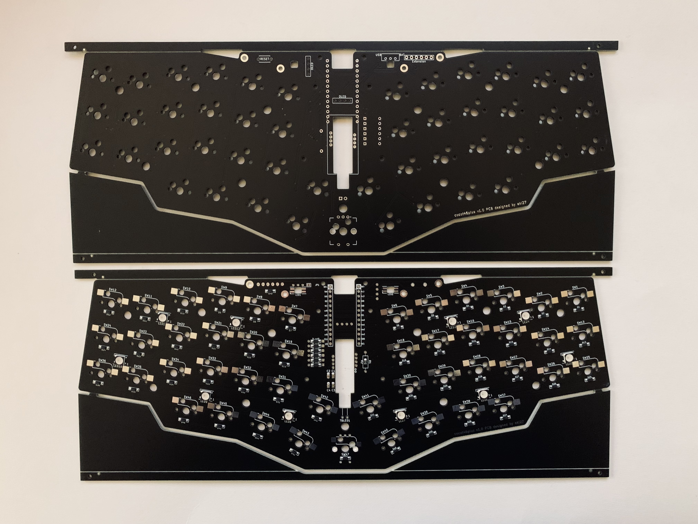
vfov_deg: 53.1
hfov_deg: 67.3
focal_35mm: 26
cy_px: 262
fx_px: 524
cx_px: 349
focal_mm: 4.25
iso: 800
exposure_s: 1/28
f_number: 1.8
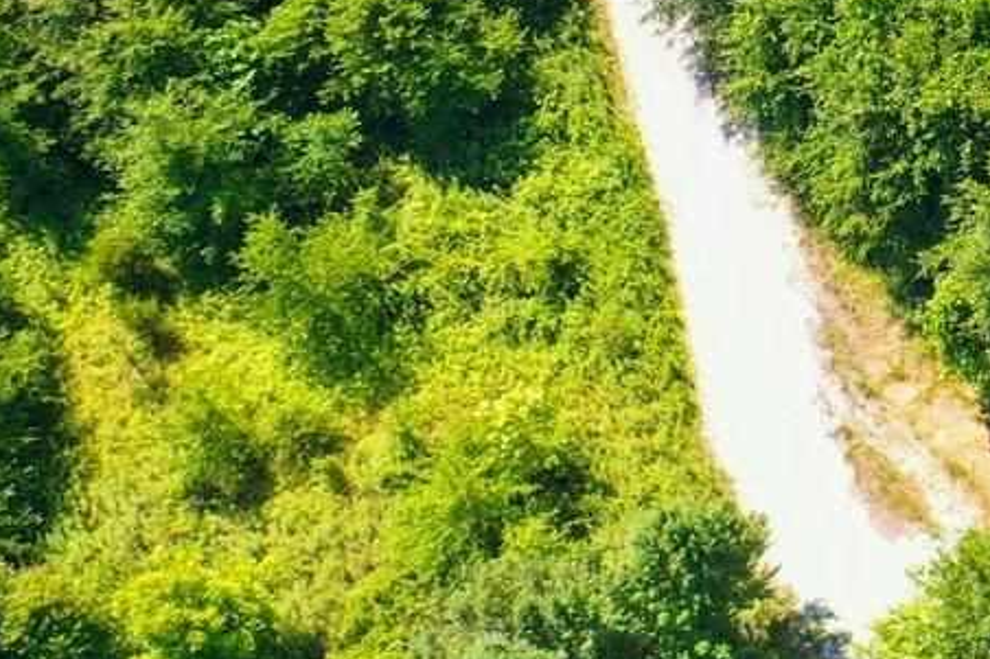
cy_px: -710
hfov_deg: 13.5
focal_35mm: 127
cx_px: 2061
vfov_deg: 9.9
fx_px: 3491
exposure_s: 1/80
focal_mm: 10.26
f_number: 3.5
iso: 100
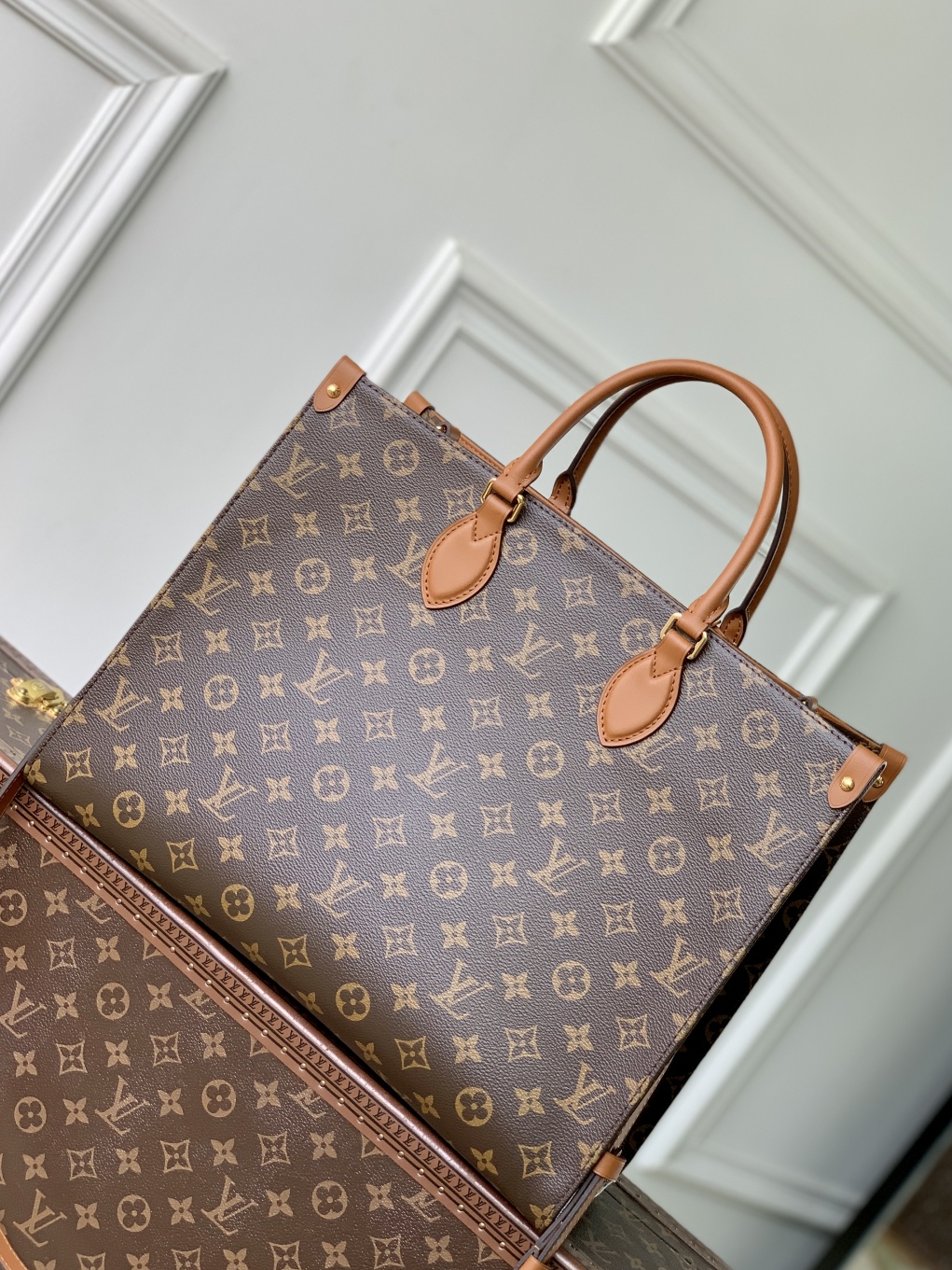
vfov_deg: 34.9
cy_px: 650
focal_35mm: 55
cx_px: 482
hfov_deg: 26.6
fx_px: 2016
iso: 32
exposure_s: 1/122
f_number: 2.4
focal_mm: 6
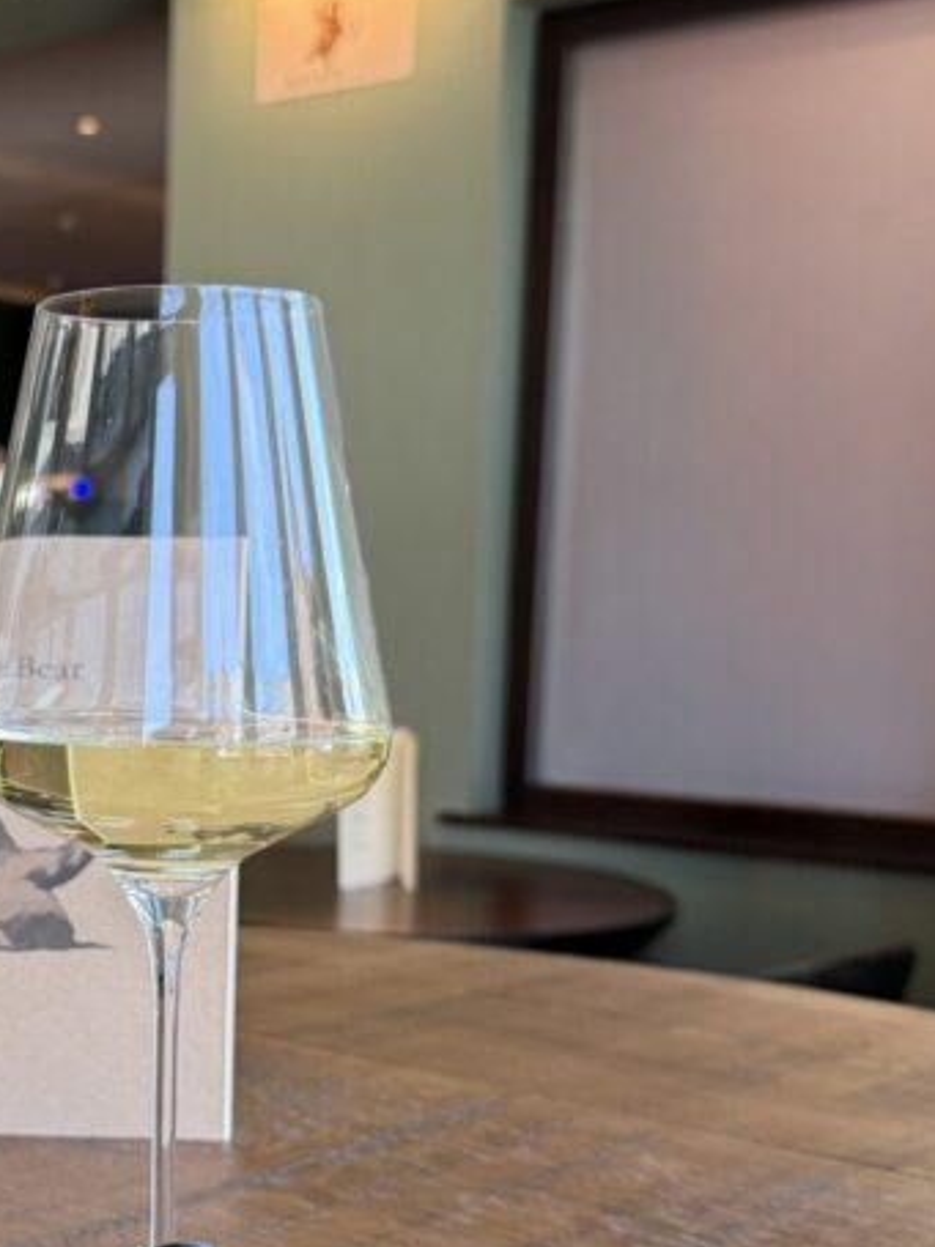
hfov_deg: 25.6
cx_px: -19
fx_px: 1946
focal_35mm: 54
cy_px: 814
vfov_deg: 35.3
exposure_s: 1/121
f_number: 1.78
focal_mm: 6.76
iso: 125
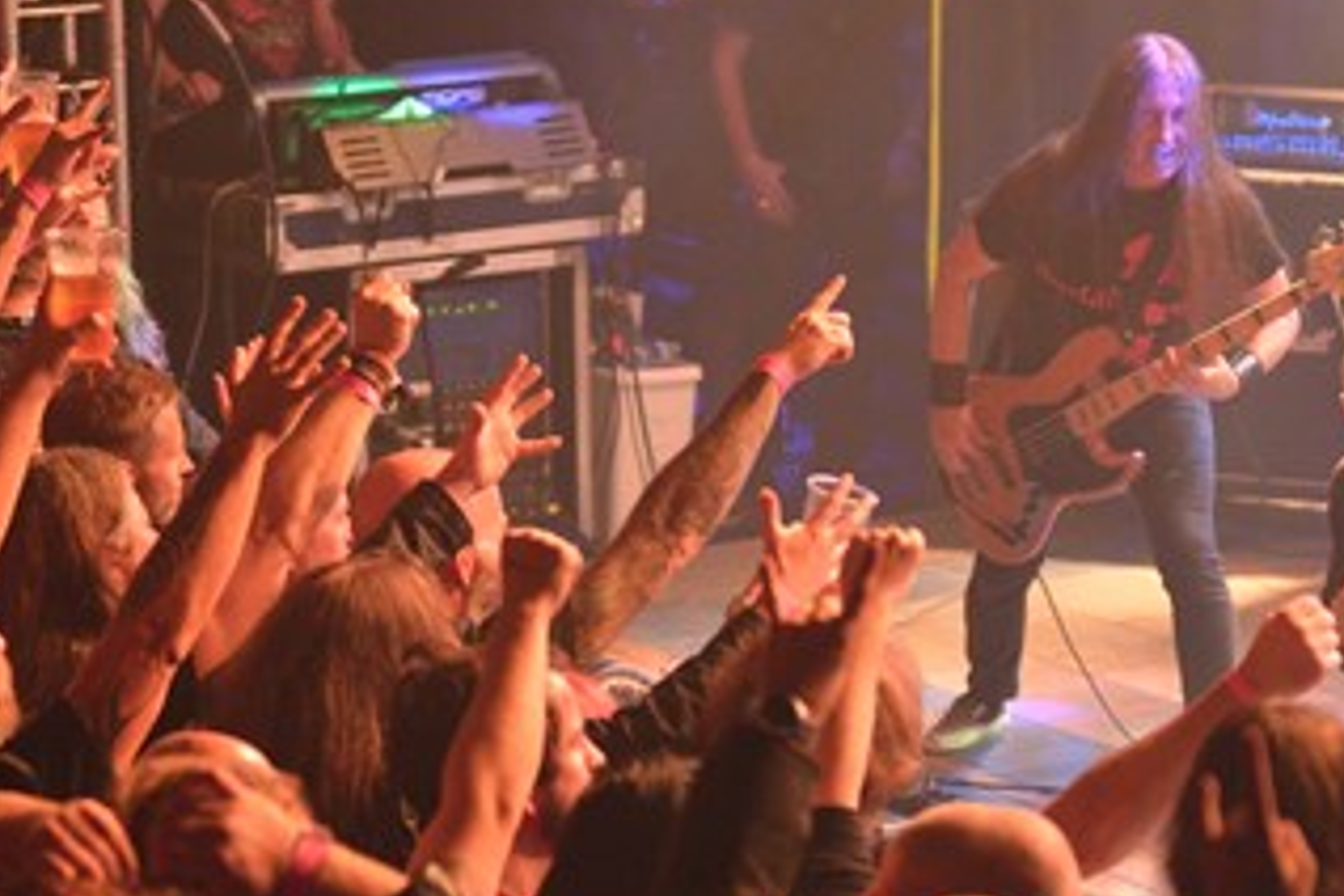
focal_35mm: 141
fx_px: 5264
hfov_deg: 14.5
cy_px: 596
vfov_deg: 9.7
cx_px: 888
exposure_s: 1/800
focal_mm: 80
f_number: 2.8
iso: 3600
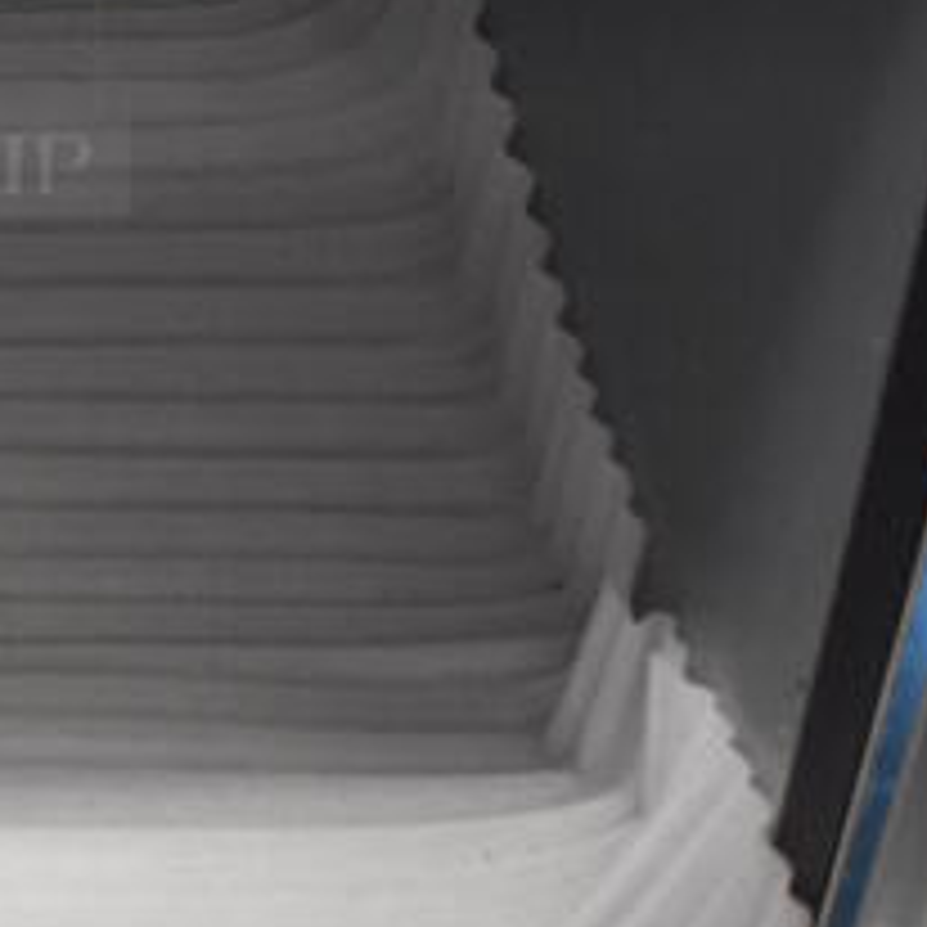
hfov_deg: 15.9
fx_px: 3090
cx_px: -369
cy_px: -20
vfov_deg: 16.7
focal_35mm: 102
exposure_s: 1/125
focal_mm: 18
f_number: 3.5
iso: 3200
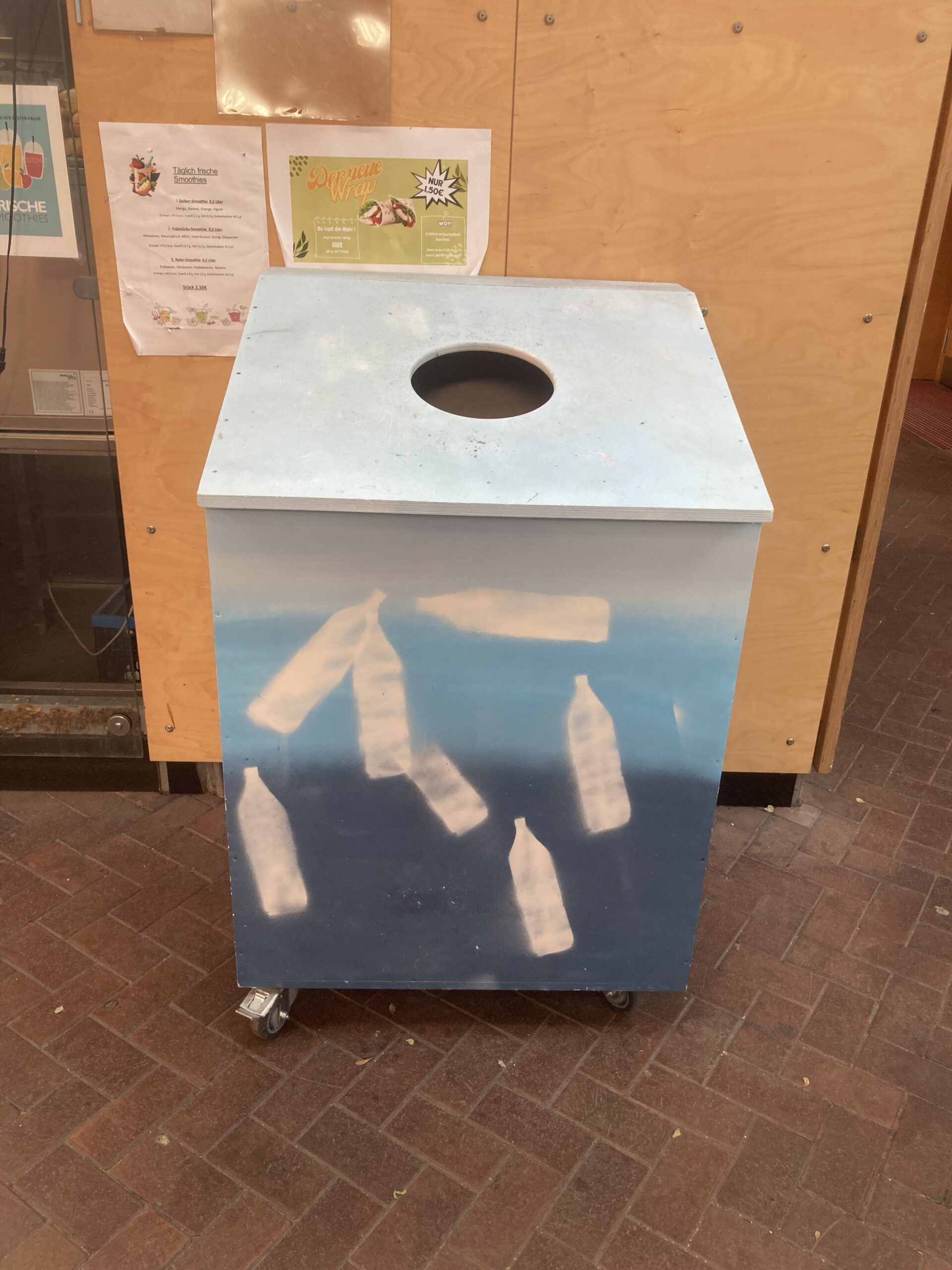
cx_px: 476
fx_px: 1027
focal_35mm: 28
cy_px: 635
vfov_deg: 63.4
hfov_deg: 49.7
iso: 50
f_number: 1.8
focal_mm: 3.99
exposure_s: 1/50
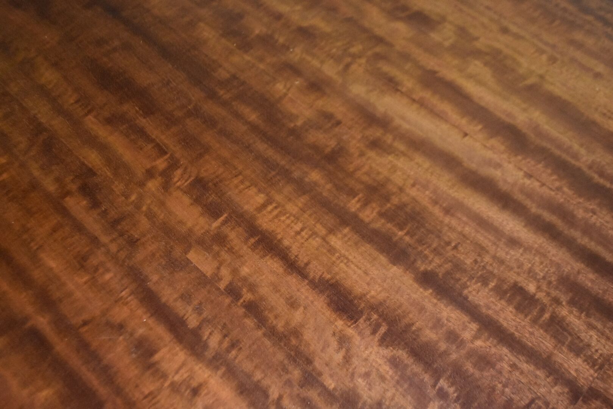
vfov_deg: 31.9
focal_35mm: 42
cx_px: 306
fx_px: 715
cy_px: 204
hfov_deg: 46.4
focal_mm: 28
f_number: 4.5
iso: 5600
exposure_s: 1/60
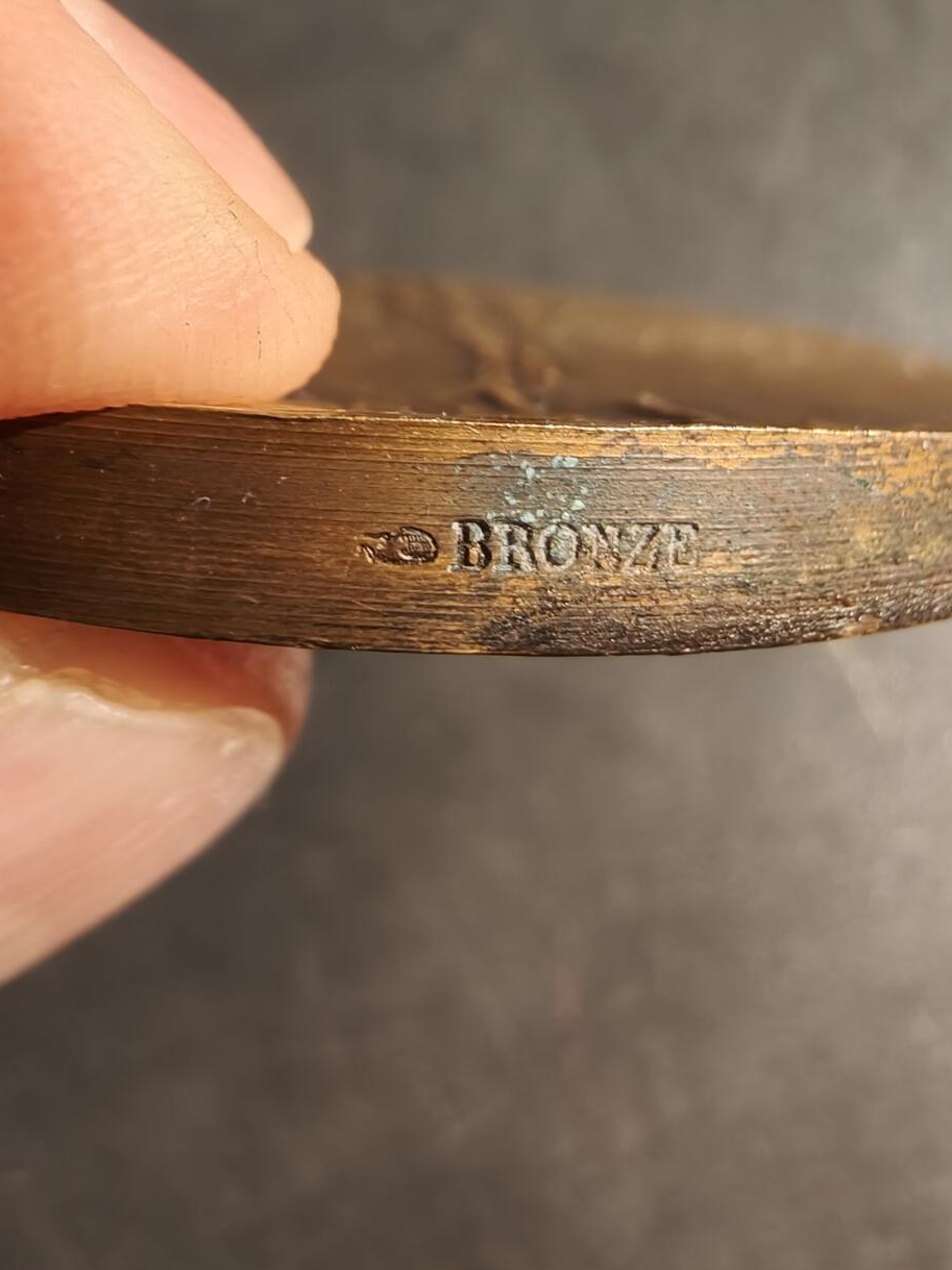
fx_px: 1247
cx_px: 599
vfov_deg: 53.9
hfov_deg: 41.5
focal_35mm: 34
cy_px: 684
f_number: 2
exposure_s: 1/50.5
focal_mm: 2.32
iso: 200
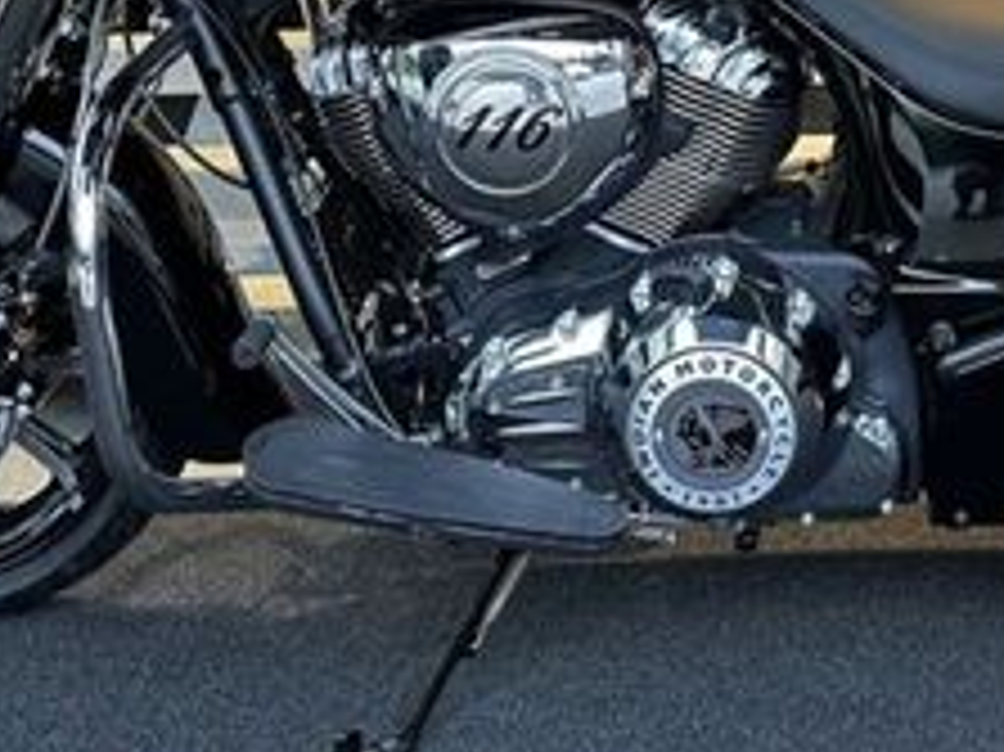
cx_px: 779
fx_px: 2000
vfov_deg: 19.9
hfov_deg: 27.7
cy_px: -171
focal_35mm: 69
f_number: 1.78
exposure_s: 1/83
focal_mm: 6.86
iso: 250
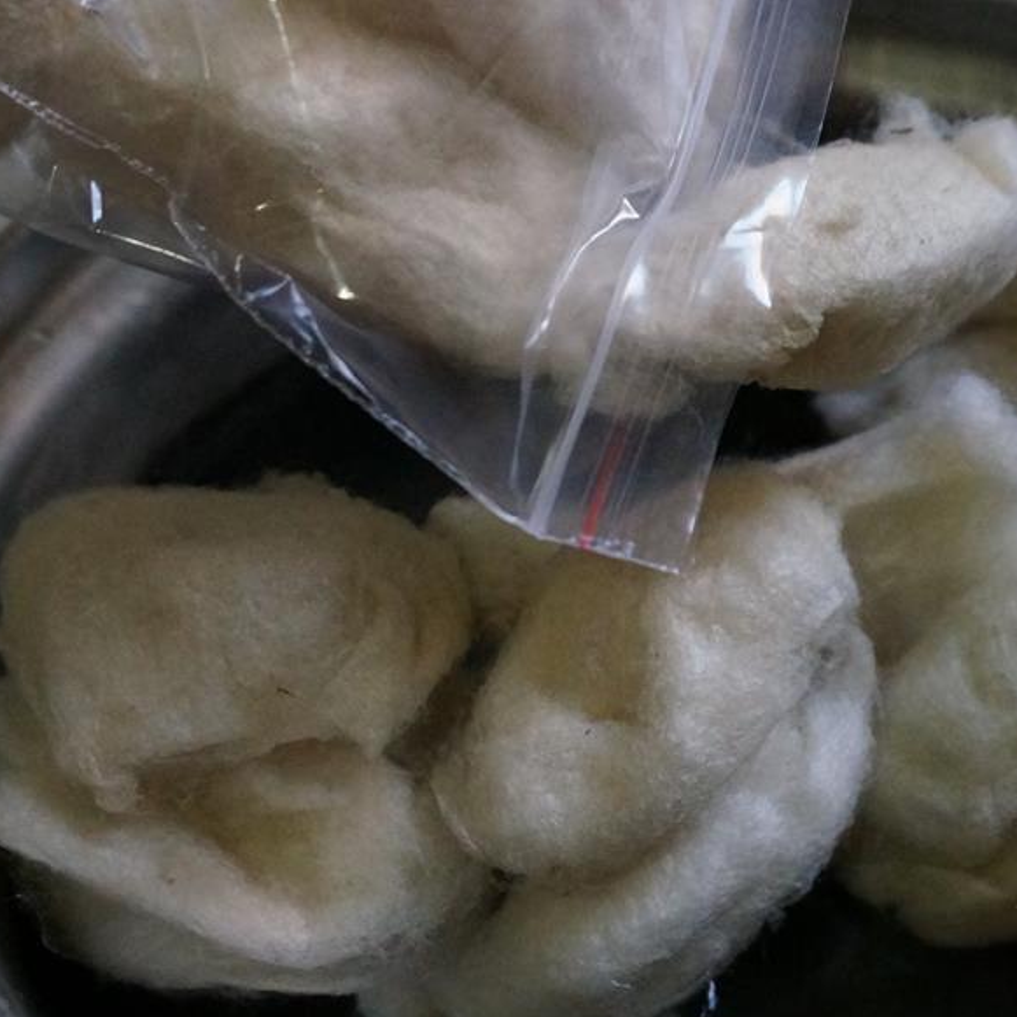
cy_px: 635
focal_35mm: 57
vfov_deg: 29.9
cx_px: 731
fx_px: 1895
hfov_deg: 29.7
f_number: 4
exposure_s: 1/160
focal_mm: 16
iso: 2500
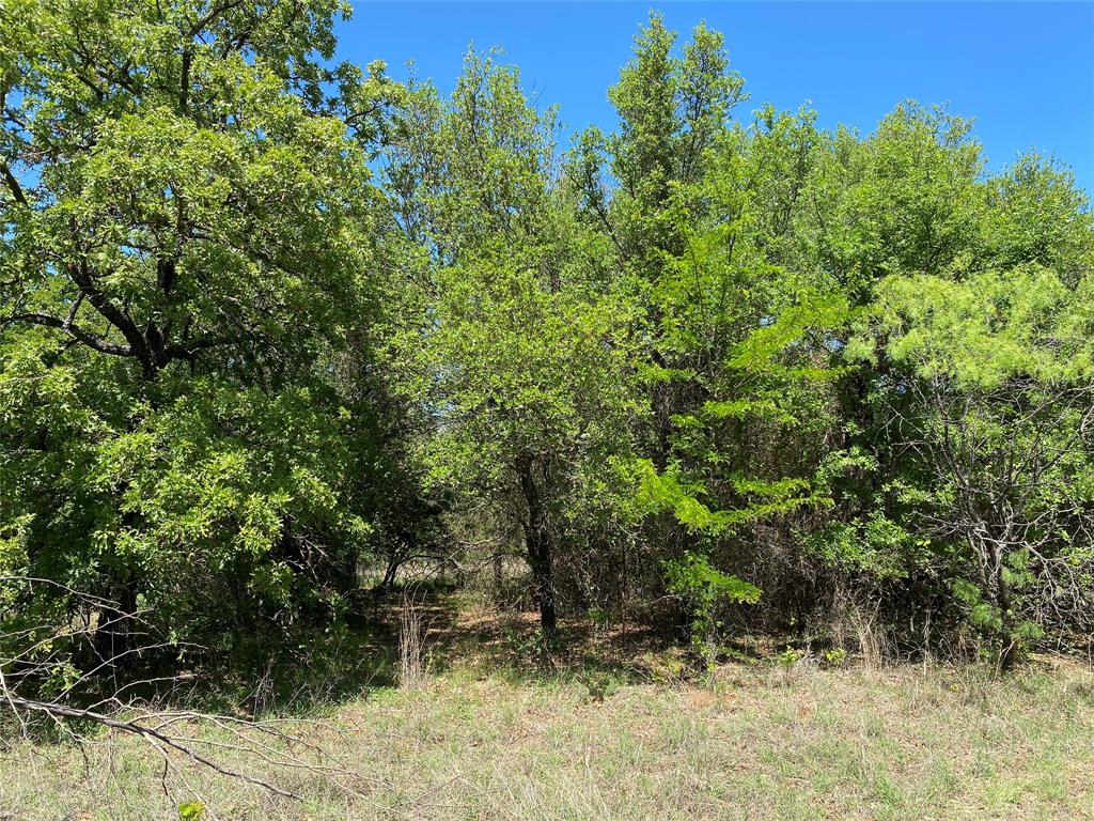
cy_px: 410
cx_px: 547
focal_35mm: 26
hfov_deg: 67.3
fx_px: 822
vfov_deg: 53.1
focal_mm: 4.25
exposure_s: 1/990
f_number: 1.8
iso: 32
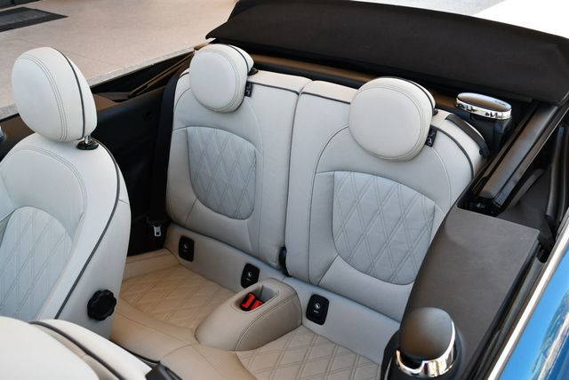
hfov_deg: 53.1
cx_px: 284
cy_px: 190
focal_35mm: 36
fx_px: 570
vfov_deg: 36.9
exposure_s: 1/250
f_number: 4.5
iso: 400
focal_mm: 18
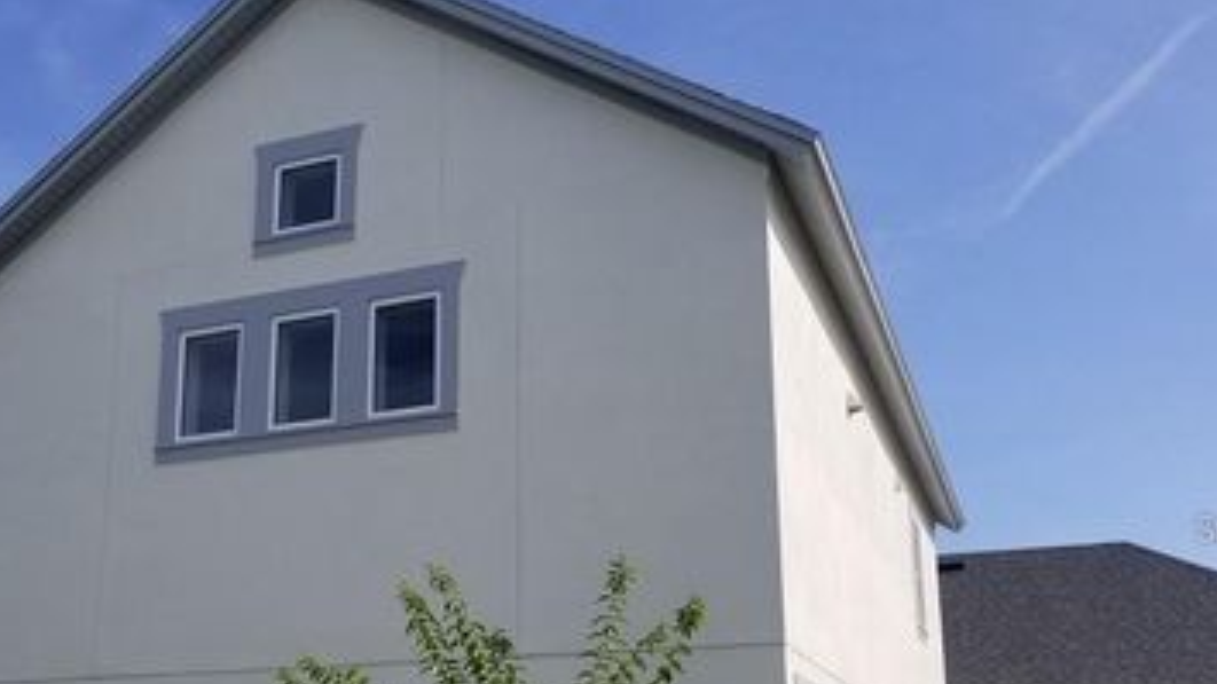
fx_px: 1291
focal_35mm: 40
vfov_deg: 29.1
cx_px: 495
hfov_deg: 50.2
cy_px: 528
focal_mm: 4.3
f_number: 1.7
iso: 50
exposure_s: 1/2976
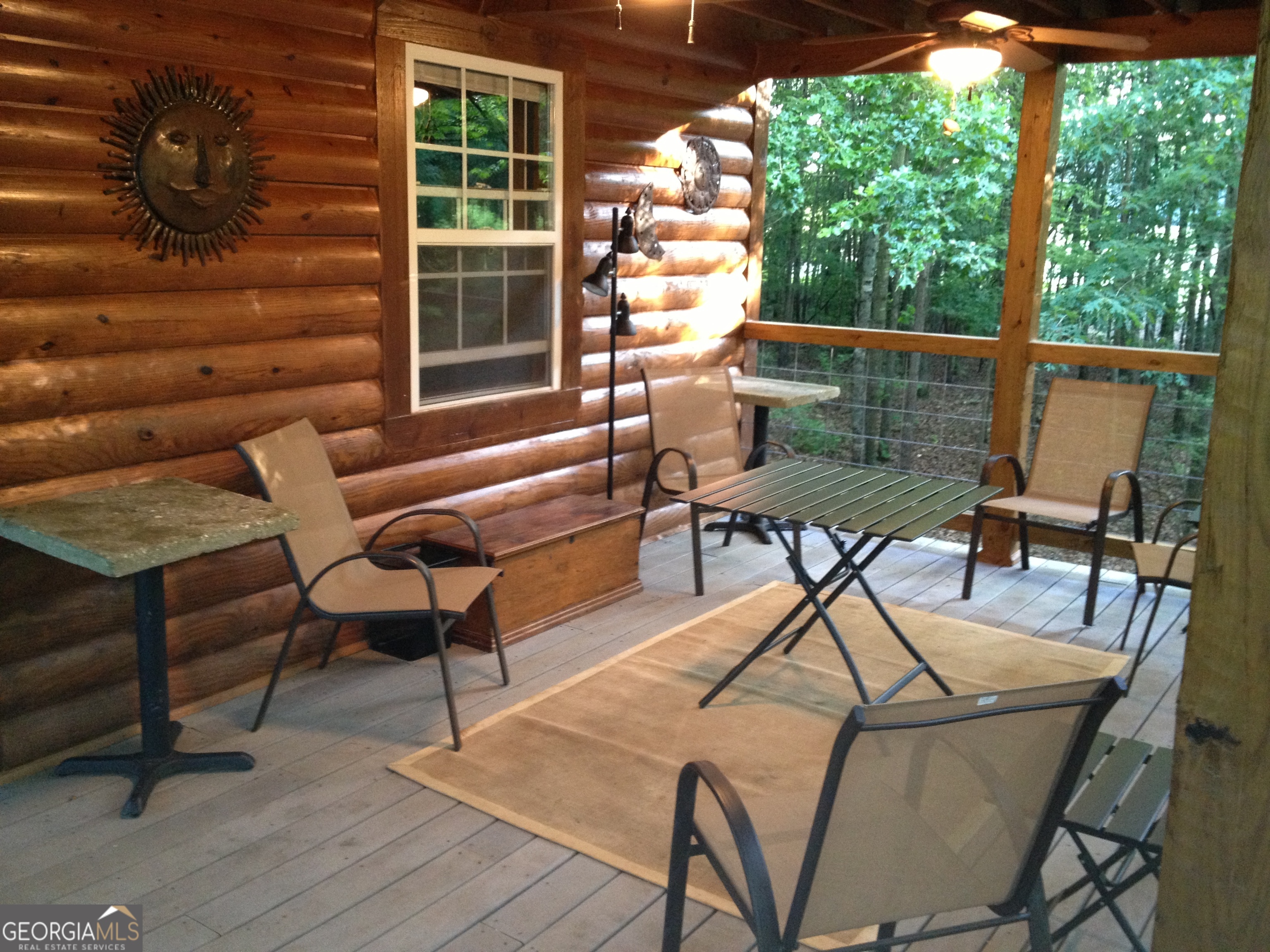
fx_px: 1284
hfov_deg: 52.6
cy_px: 476
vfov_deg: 40.7
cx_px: 635
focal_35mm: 35
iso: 250
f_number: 2.4
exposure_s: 1/20
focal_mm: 4.28
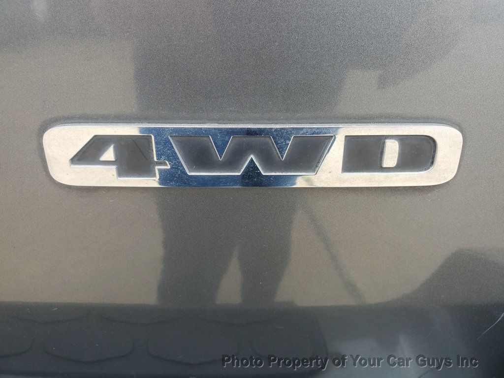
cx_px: 252
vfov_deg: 53.1
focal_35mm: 26
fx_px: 379
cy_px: 189
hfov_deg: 67.3
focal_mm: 4.3
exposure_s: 1/120
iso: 50
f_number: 2.4
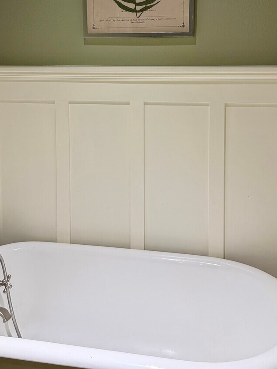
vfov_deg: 44.6
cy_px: 104
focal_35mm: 41
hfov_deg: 35.1
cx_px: 138
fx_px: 438
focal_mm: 6.76
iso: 125
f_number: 1.78
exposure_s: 1/60
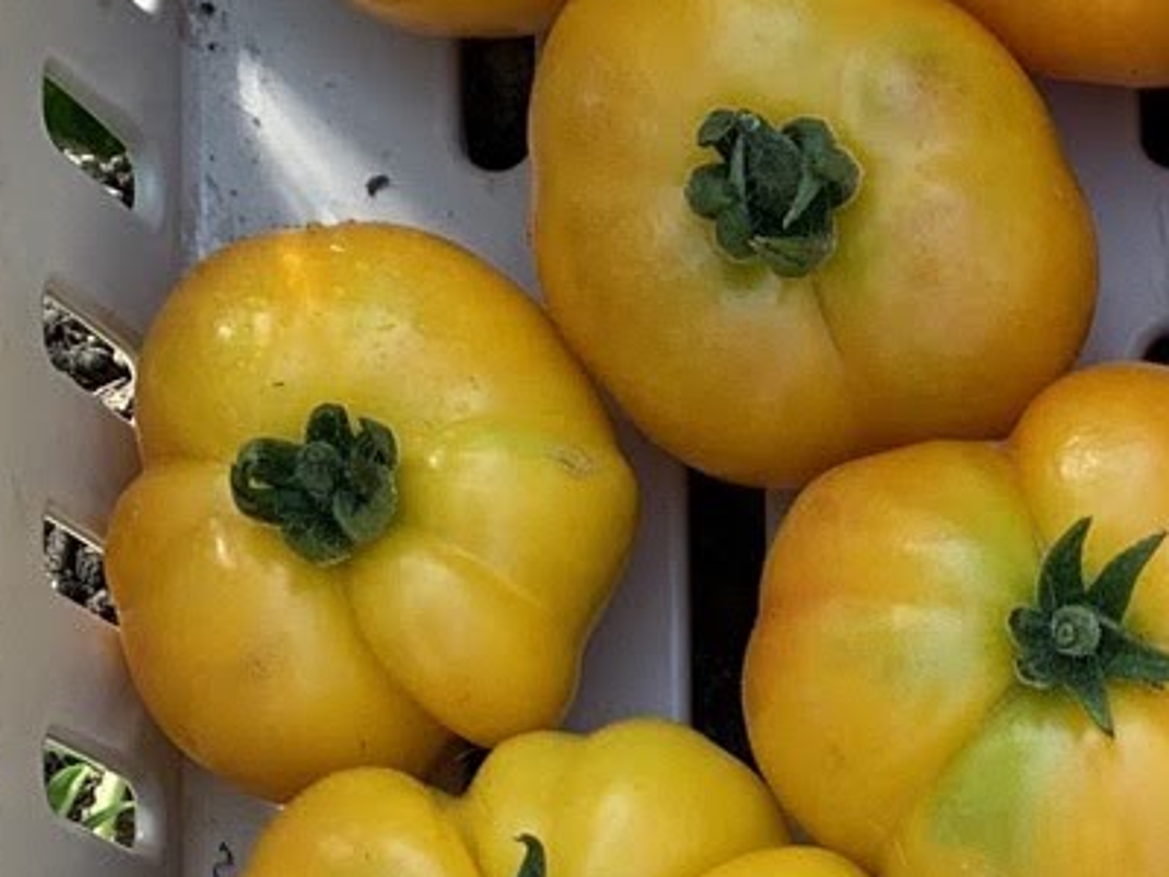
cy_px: 1637
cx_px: 1780
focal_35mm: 133
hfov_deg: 13.9
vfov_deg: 10.4
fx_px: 4491
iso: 25
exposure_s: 1/231
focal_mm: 4.25
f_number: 1.8
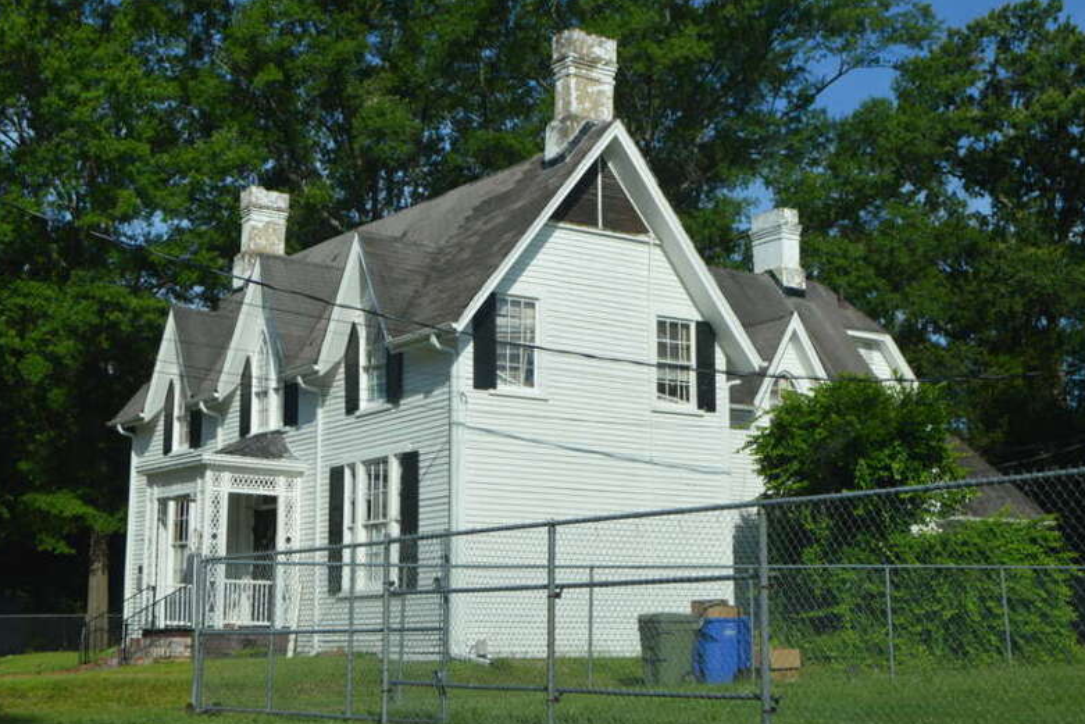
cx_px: 543
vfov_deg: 31.2
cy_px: 367
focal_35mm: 43
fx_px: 1296
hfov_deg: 45.4
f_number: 9
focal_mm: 28
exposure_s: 1/320
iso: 100
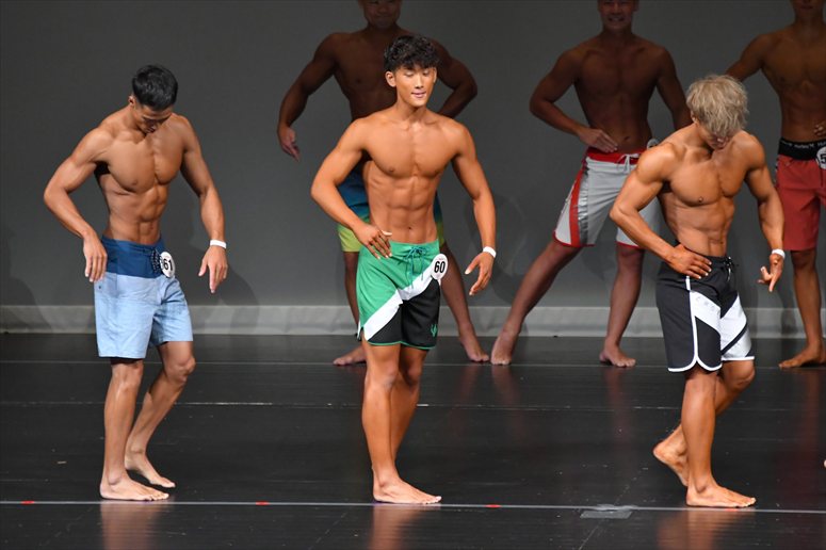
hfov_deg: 6.5
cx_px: 413
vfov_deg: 4.4
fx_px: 7224
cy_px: 275
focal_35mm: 315
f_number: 5.6
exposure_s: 1/400
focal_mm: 210
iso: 4000
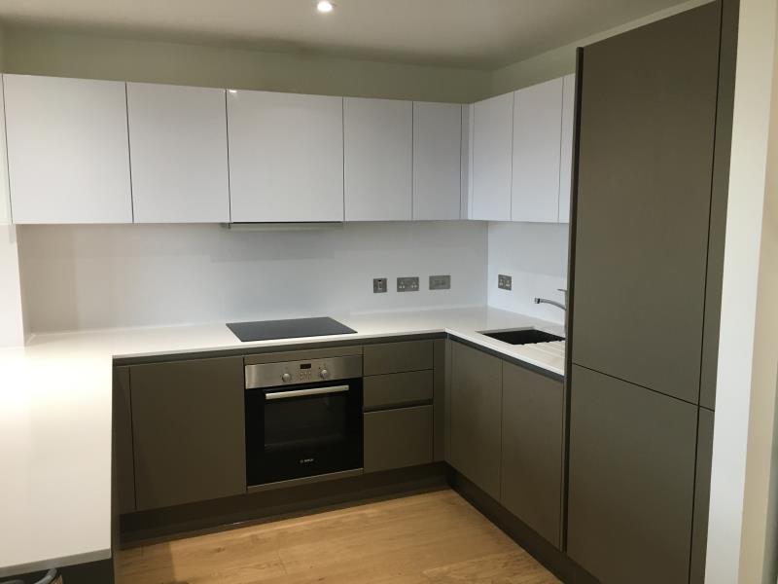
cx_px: 389
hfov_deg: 61.7
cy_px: 292
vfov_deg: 48.2
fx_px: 652
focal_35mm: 29
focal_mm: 4.15
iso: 125
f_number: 2.2
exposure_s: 1/33
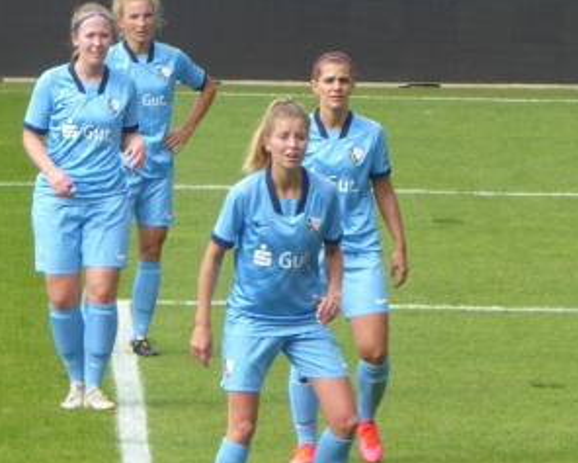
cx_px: 275
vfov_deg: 2.2
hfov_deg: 2.8
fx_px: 11825
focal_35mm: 691
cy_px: 217
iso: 100
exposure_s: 1/100
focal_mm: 83.4
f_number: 6
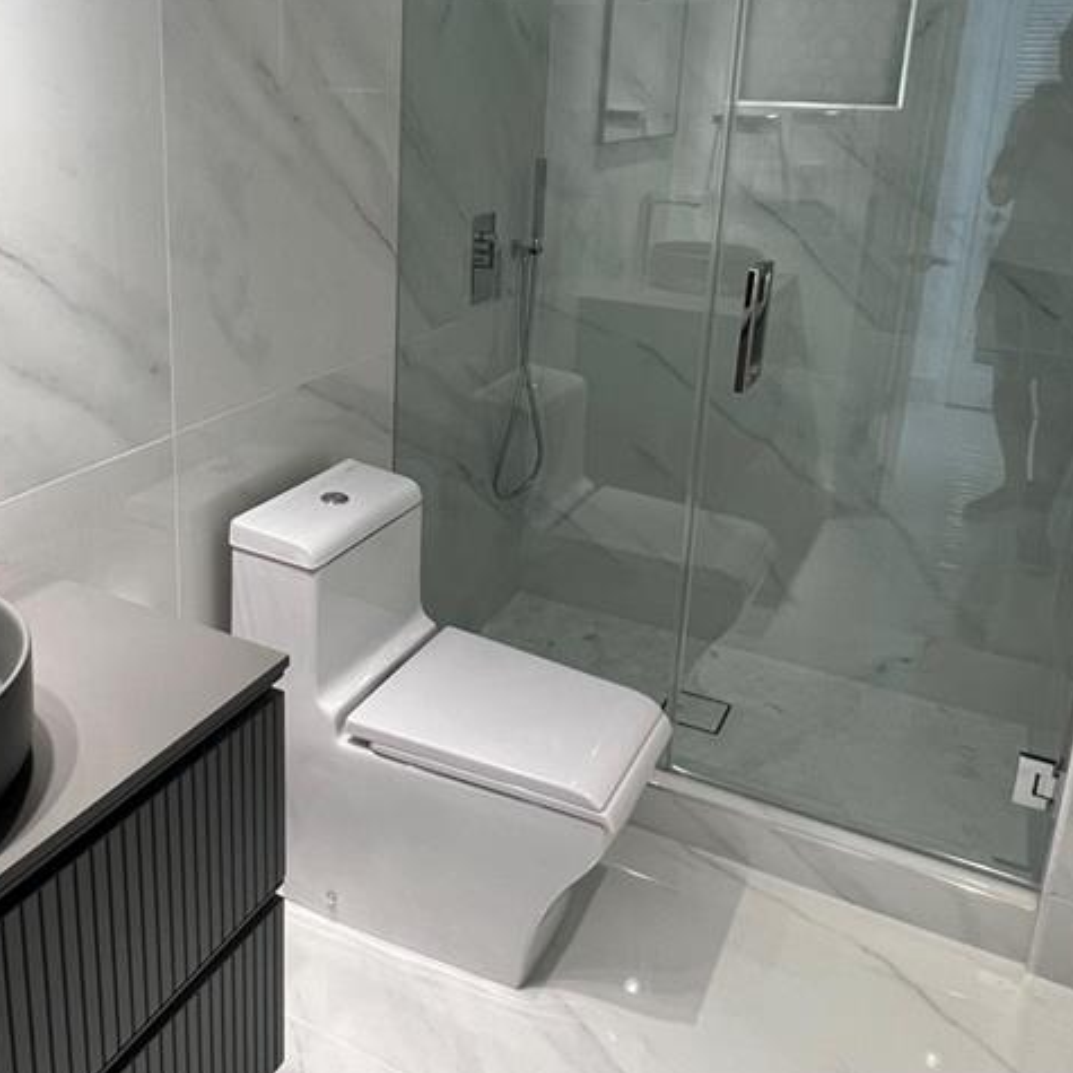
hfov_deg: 55.0
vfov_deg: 54.6
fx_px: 1017
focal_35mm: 29
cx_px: 407
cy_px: 366
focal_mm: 1.57
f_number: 1.8
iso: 125
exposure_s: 1/120
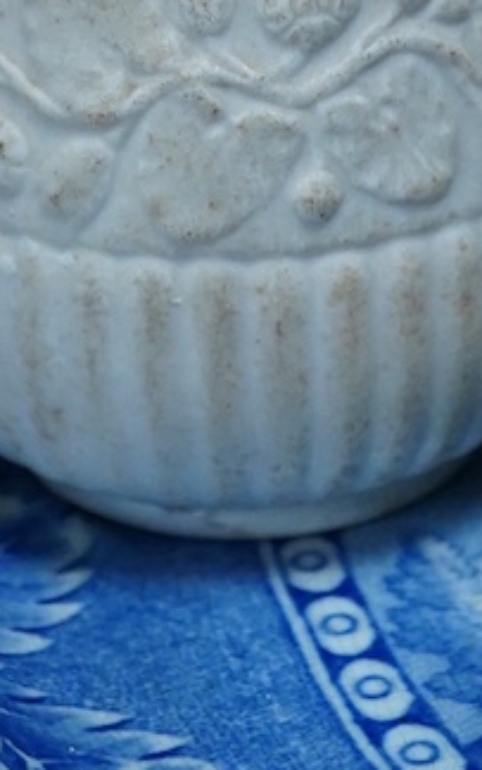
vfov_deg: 12.8
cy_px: -203
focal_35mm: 159
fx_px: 3336
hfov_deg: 8.3
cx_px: 195
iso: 2500
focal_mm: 30
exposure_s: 1/200
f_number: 8
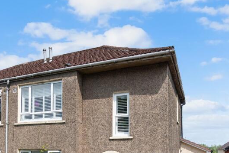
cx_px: 100
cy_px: 144
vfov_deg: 38.7
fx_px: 197
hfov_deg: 60.1
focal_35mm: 31
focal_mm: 16
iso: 640
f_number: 8
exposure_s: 1/2000
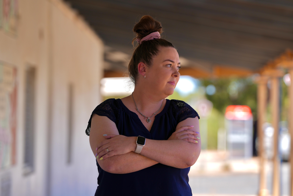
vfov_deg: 8.3
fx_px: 1343
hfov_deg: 12.5
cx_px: 146
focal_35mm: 165
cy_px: 98
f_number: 4.5
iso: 100
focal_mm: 165
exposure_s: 1/400
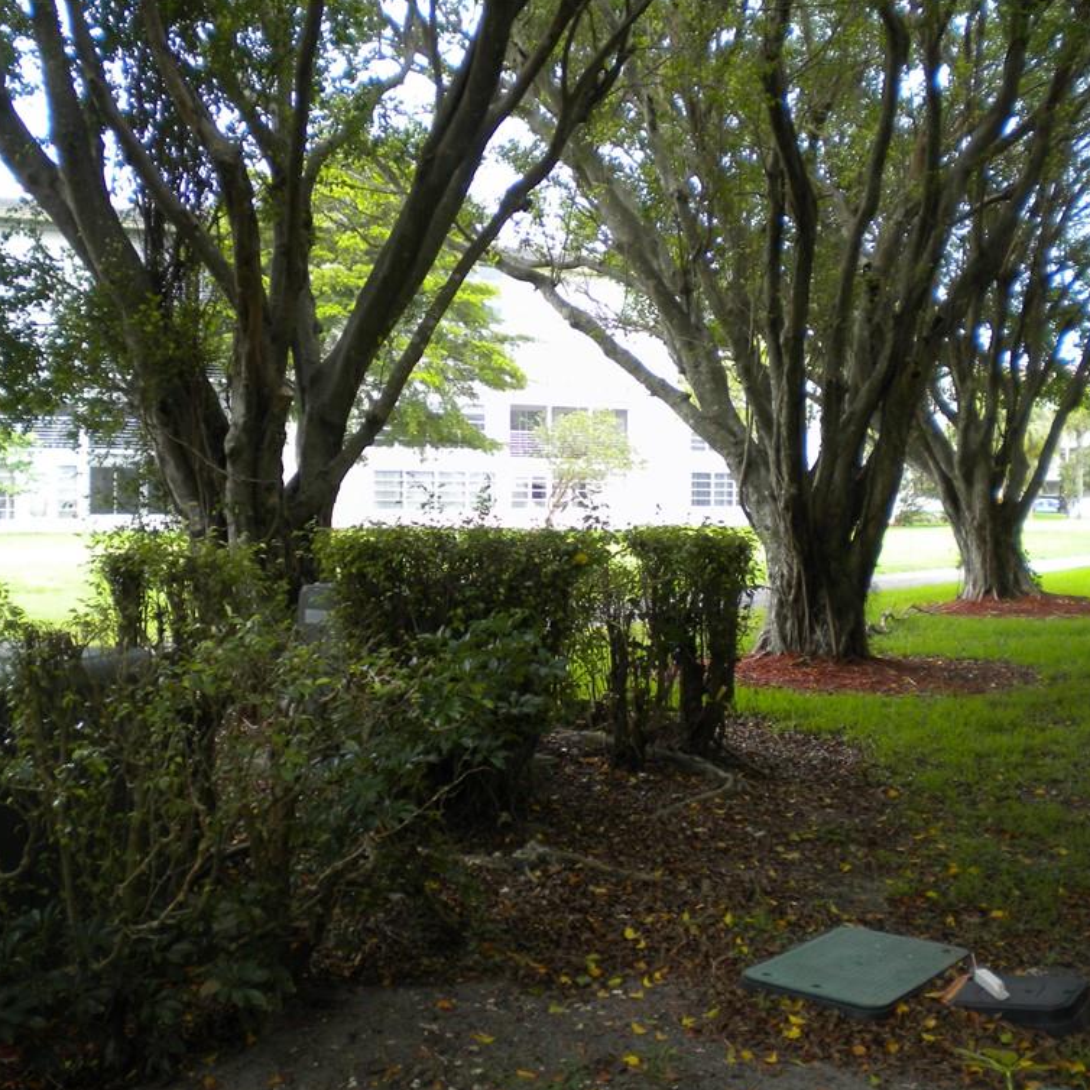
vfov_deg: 40.0
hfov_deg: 40.0
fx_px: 1496
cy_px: 549
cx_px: 562
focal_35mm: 42
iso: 80
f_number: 3.1
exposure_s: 1/97.8
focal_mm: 6.3
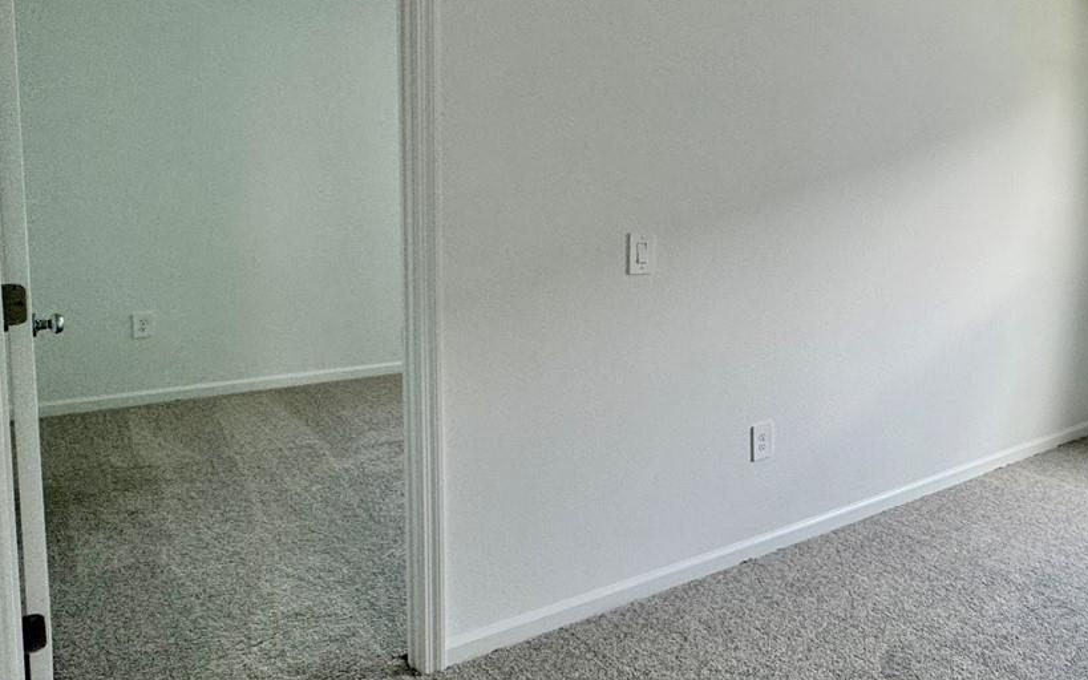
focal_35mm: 29
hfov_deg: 58.5
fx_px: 860
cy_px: 256
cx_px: 903
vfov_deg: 42.8
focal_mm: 2.22
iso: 160
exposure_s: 1/99
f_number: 2.2
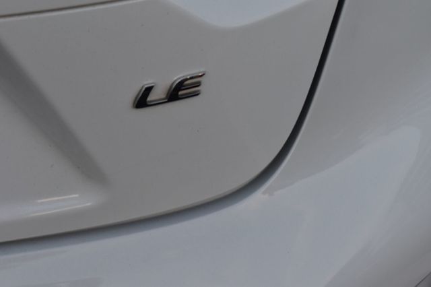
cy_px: 144
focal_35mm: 82
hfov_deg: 24.6
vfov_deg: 16.5
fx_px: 987
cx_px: 216
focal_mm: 55
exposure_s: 1/60
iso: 400
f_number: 8
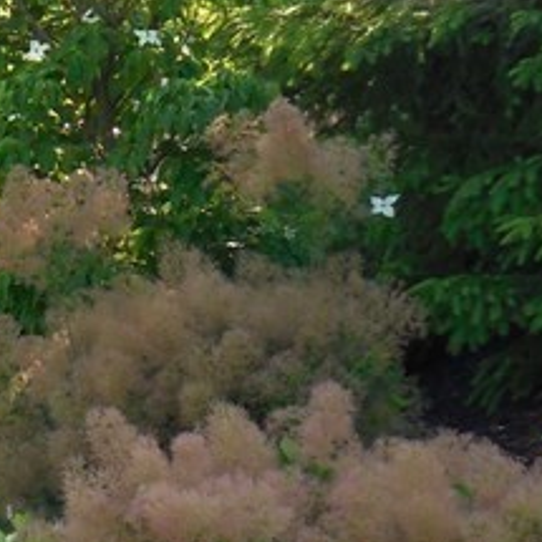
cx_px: -439
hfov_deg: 10.3
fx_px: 2834
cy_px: 255
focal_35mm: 160
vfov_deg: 10.9
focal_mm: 6.8
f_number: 4.2
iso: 125
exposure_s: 1/160
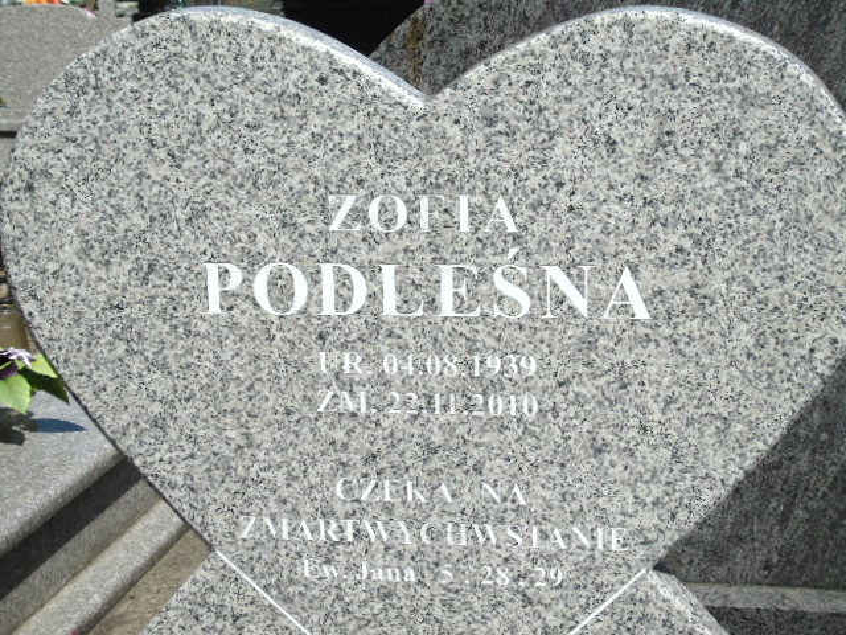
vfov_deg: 18.0
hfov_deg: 23.8
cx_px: 423
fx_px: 2004
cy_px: 318
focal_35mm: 82
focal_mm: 15
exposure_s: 1/1500
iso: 80
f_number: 4.1
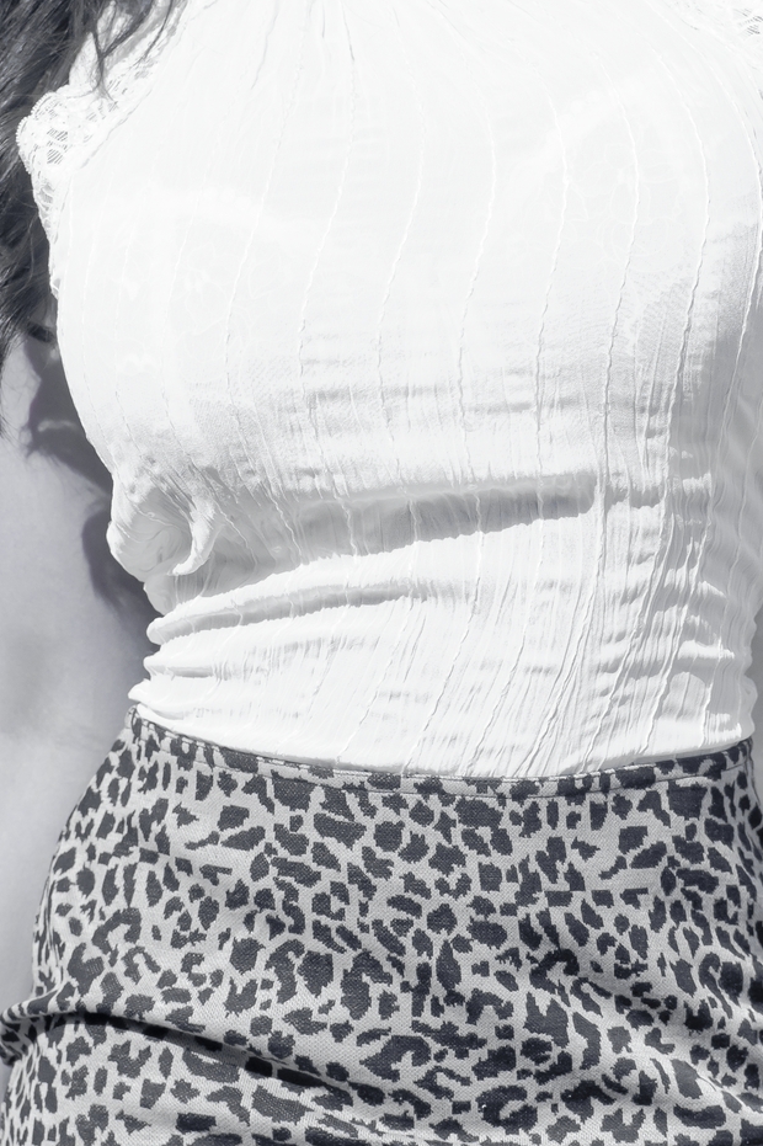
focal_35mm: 297
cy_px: 403
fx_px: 9448
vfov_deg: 6.9
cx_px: 601
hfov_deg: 4.6
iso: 320
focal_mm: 135
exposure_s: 1/750
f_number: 4.5
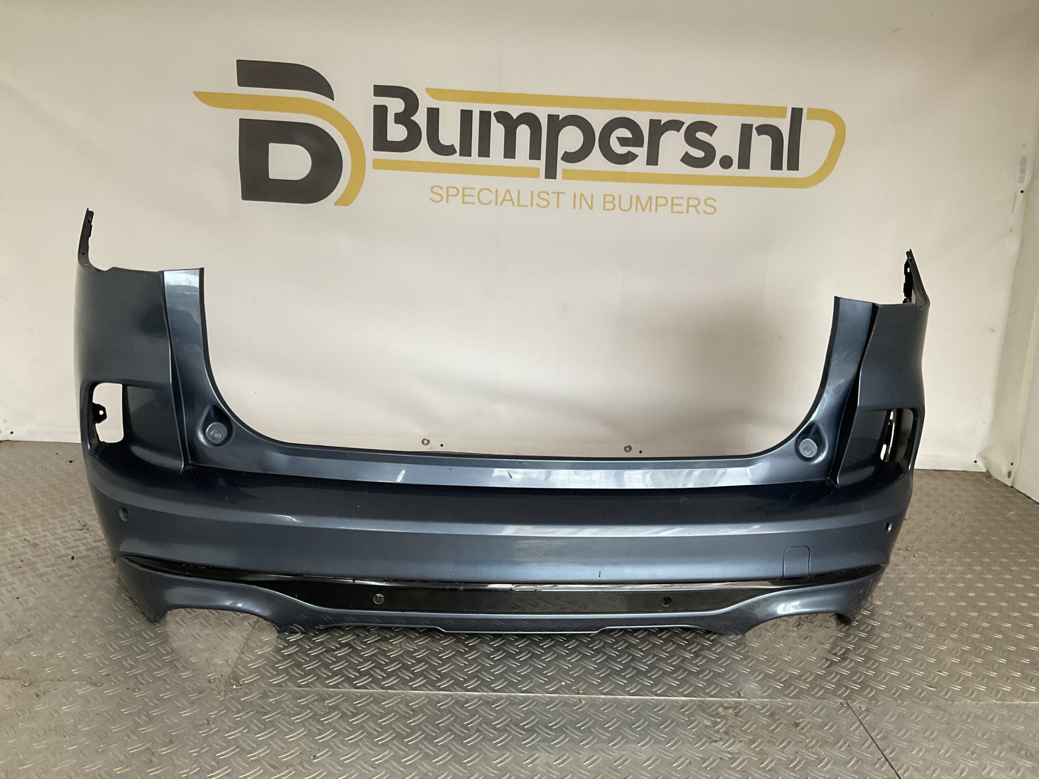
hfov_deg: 61.7
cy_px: 390
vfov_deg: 48.2
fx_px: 870
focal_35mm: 29
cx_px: 520
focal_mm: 3
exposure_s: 1/60
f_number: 1.8
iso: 100
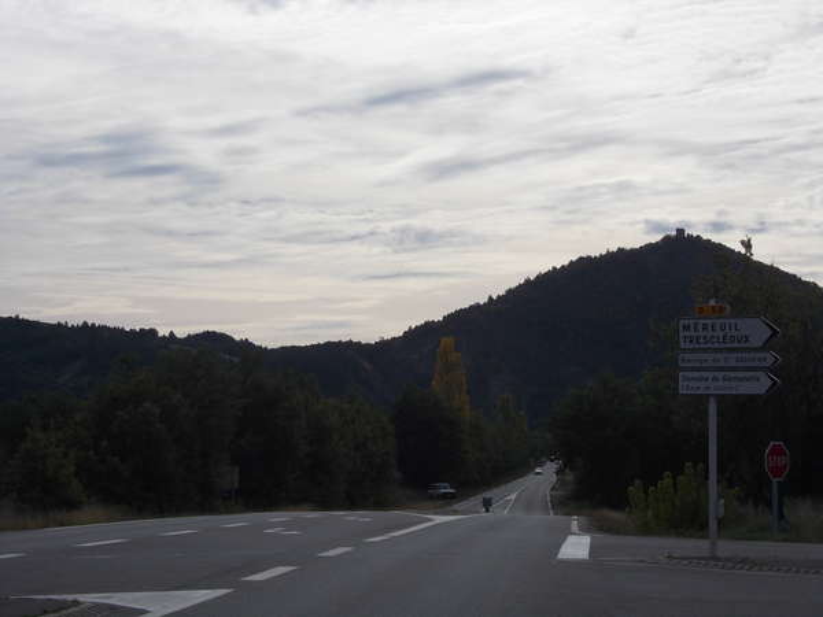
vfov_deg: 18.0
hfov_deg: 23.8
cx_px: 412
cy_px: 308
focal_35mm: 82
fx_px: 1950
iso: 80
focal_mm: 11.6
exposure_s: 1/320
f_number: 9.6
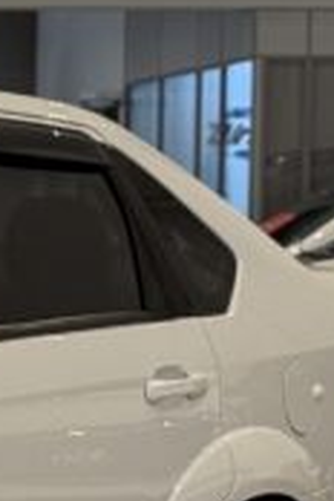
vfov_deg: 7.0
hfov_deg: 4.6
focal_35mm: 293
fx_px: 4077
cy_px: 420
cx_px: -550
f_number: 1.78
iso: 80
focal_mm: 6.76
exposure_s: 1/60
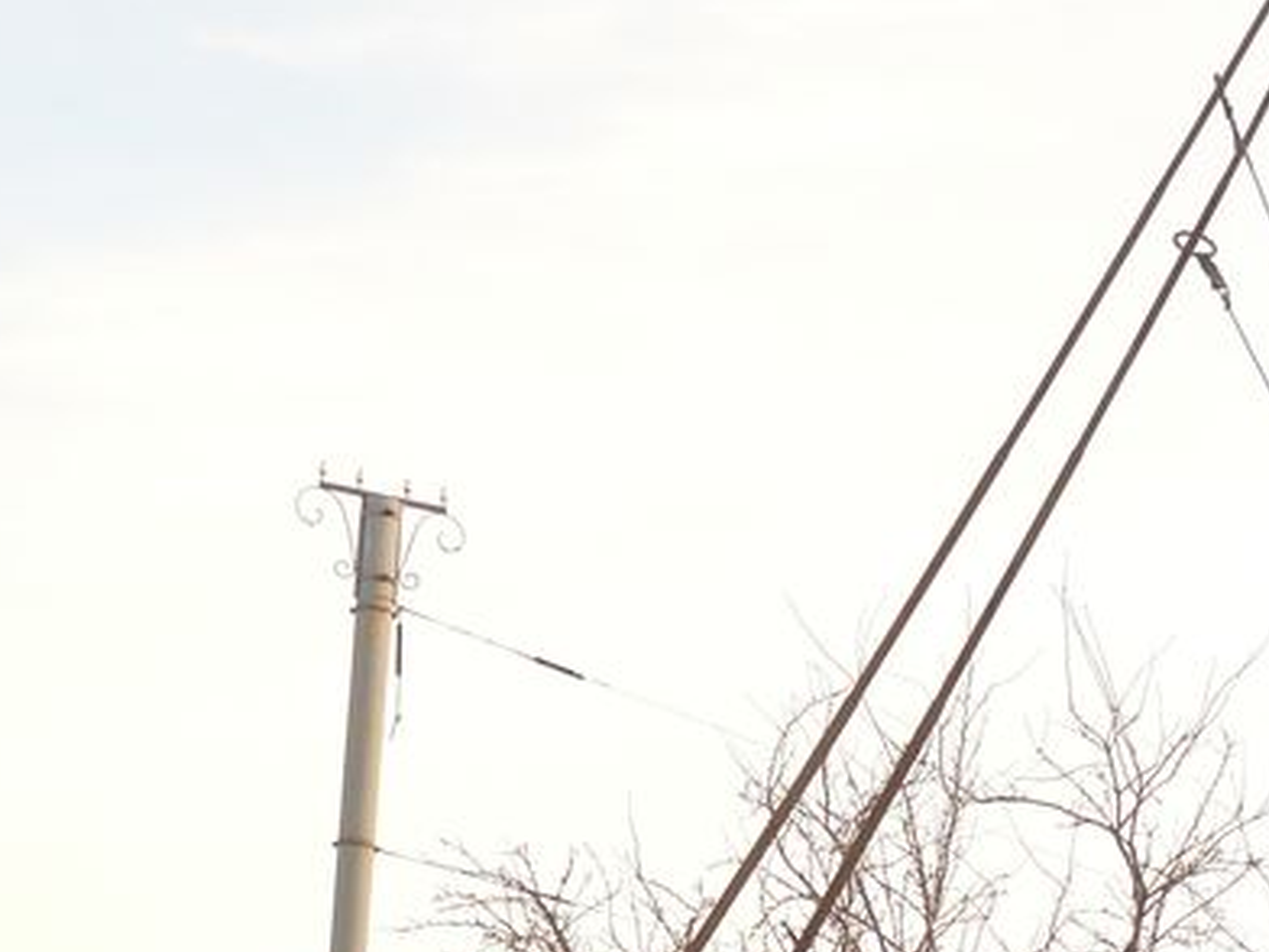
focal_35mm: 94
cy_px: 1101
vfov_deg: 15.2
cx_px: 466
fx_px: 3446
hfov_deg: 20.8
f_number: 4
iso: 100
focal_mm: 6
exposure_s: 1/200
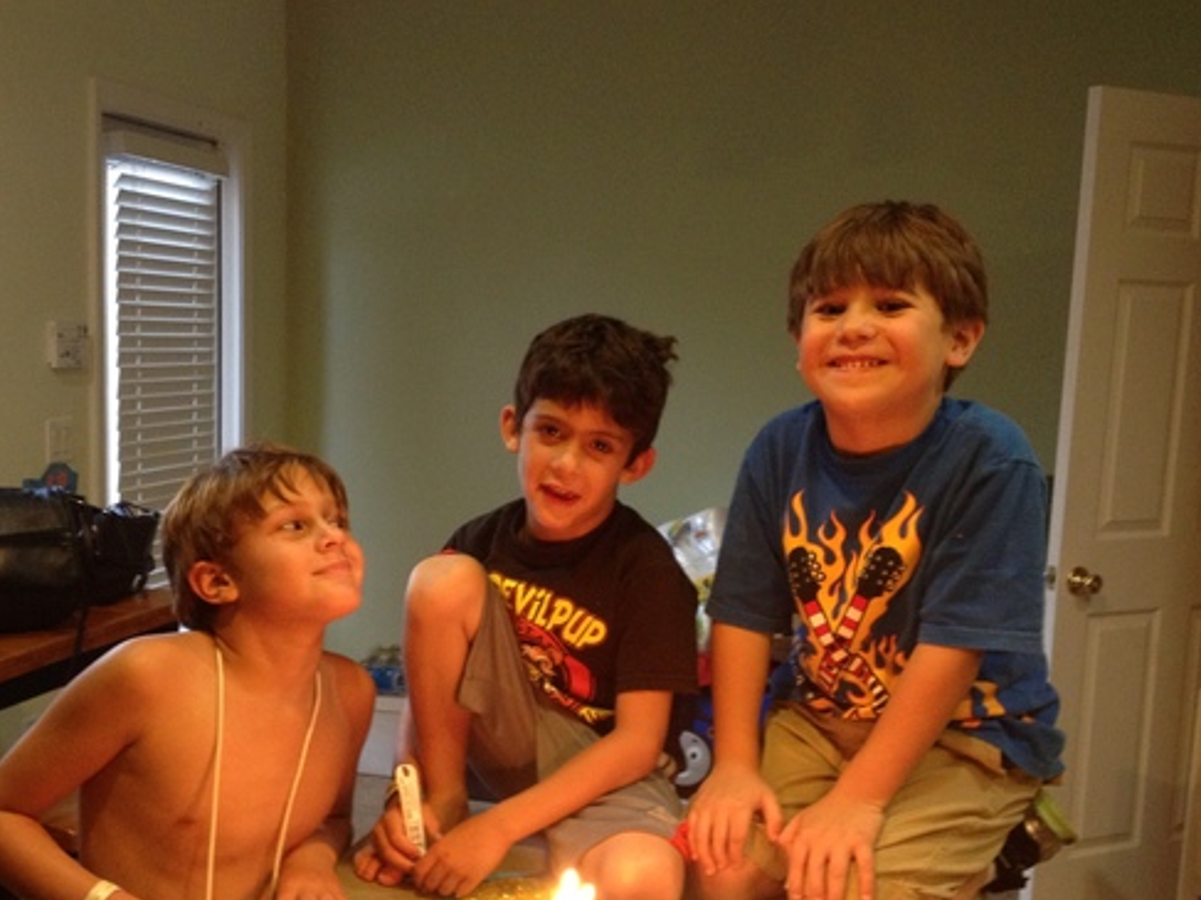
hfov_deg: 41.2
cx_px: 530
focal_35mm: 46
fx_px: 1596
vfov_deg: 31.4
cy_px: 547
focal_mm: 4.28
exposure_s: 1/20
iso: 200
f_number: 2.4
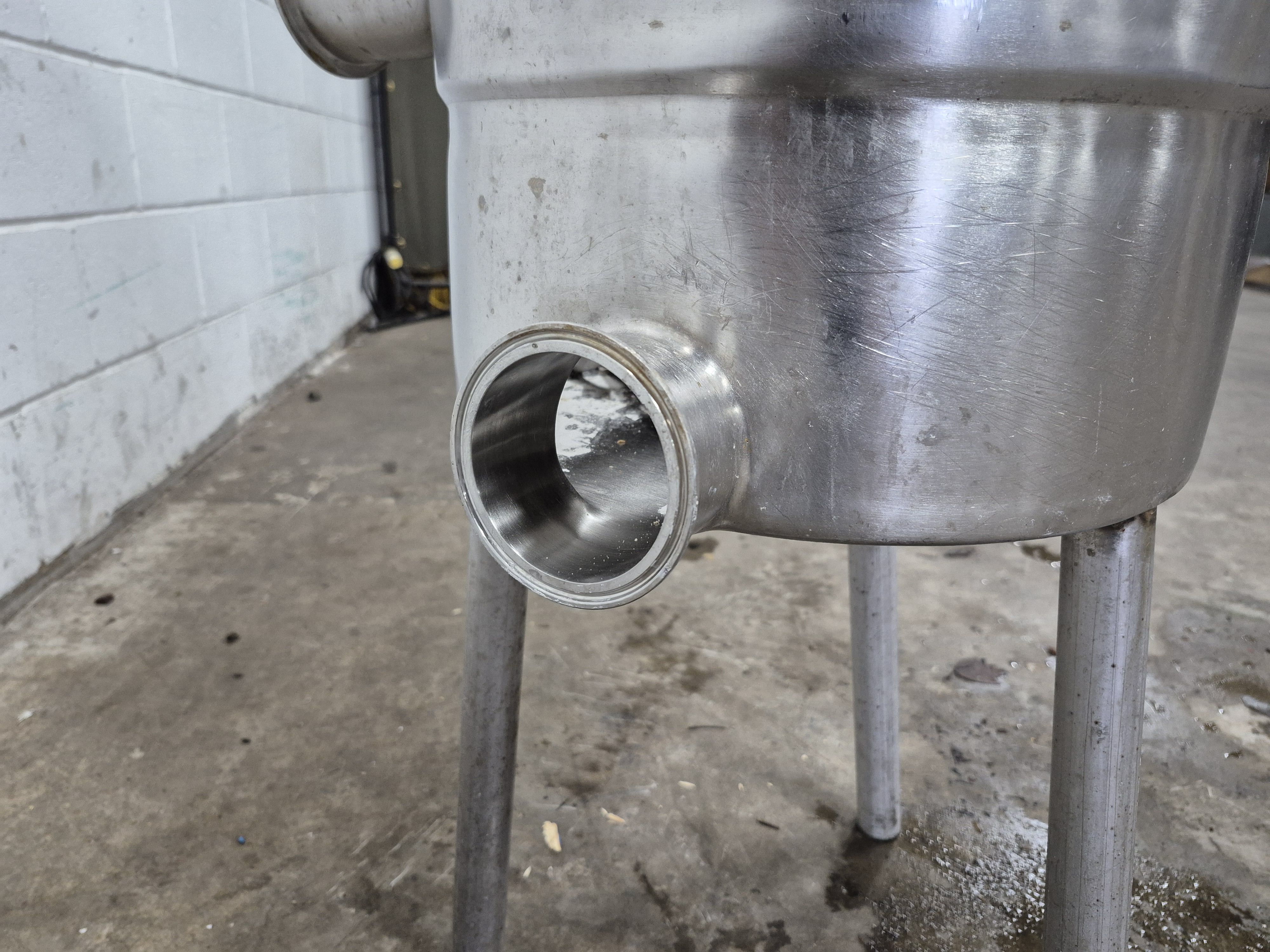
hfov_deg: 73.9
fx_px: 844
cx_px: 635
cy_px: 476
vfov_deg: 58.9
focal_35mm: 23
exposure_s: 1/120
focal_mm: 5.4
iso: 500
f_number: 1.8
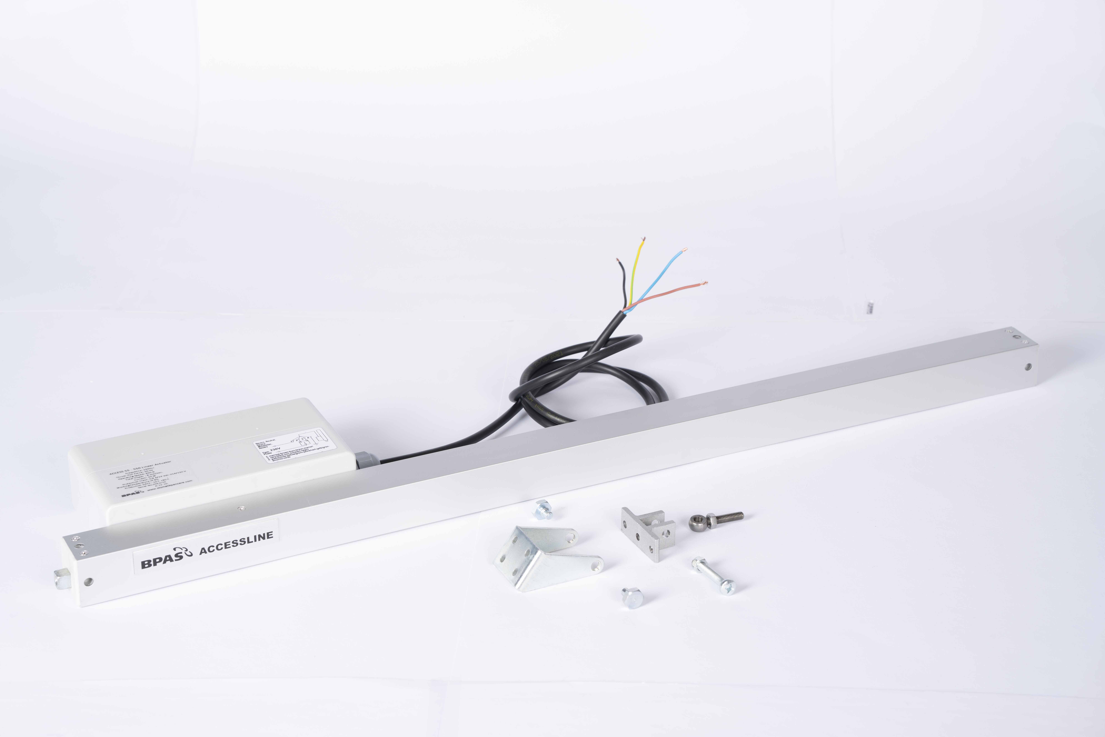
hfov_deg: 23.9
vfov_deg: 16.1
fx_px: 2609
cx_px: 552
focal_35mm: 85
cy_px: 368
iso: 160
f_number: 8
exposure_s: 1/100
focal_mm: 85
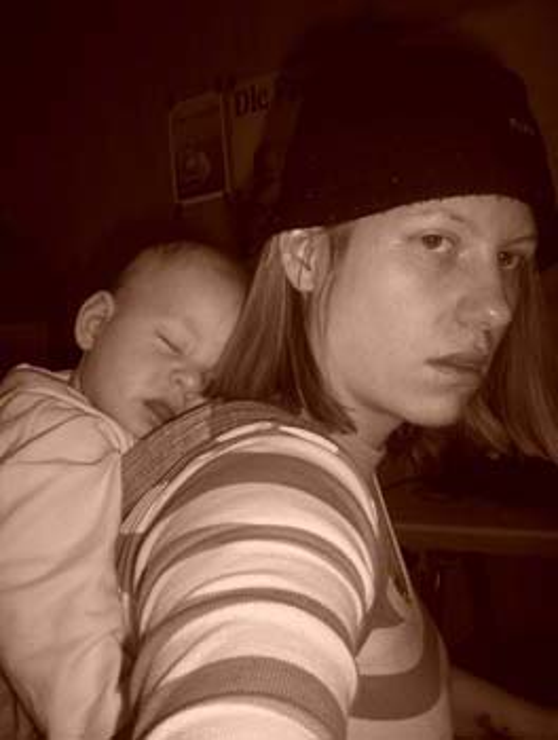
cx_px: 279
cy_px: 370
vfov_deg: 48.9
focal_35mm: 38
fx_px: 814
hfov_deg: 37.8
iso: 140
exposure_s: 1/60
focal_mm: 4.99
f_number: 4.5
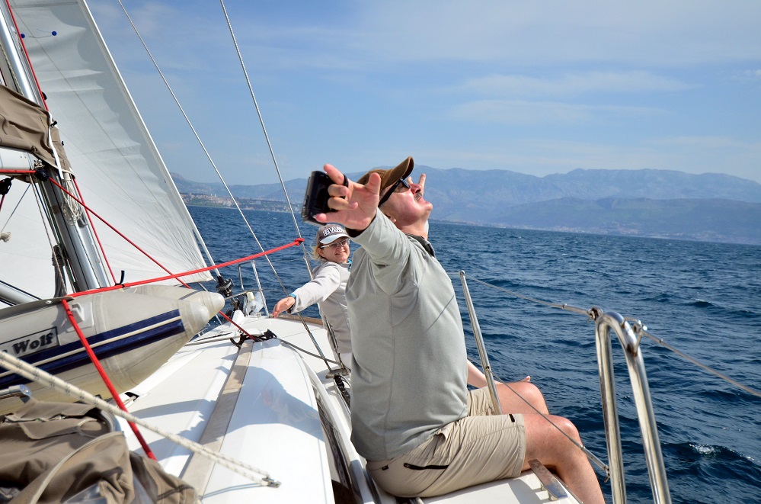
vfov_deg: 36.7
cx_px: 380
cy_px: 252
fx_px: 759
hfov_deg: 53.2
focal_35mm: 36
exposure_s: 1/8000
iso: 500
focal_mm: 24
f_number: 4
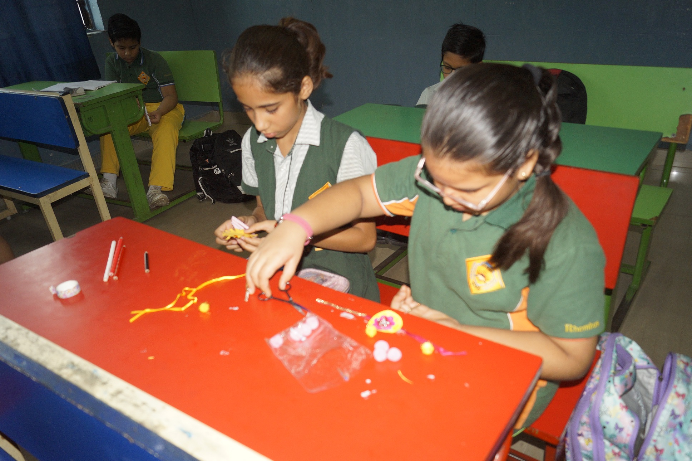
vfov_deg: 47.9
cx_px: 346
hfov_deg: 67.4
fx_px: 519
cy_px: 230
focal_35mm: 27
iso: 800
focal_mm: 18
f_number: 3.5
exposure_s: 1/125
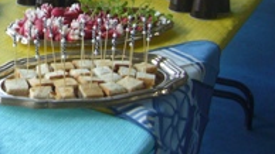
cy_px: -7
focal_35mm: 88
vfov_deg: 13.5
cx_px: 1
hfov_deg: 23.2
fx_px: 642
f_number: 2.8
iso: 100
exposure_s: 1/60
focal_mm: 5.8
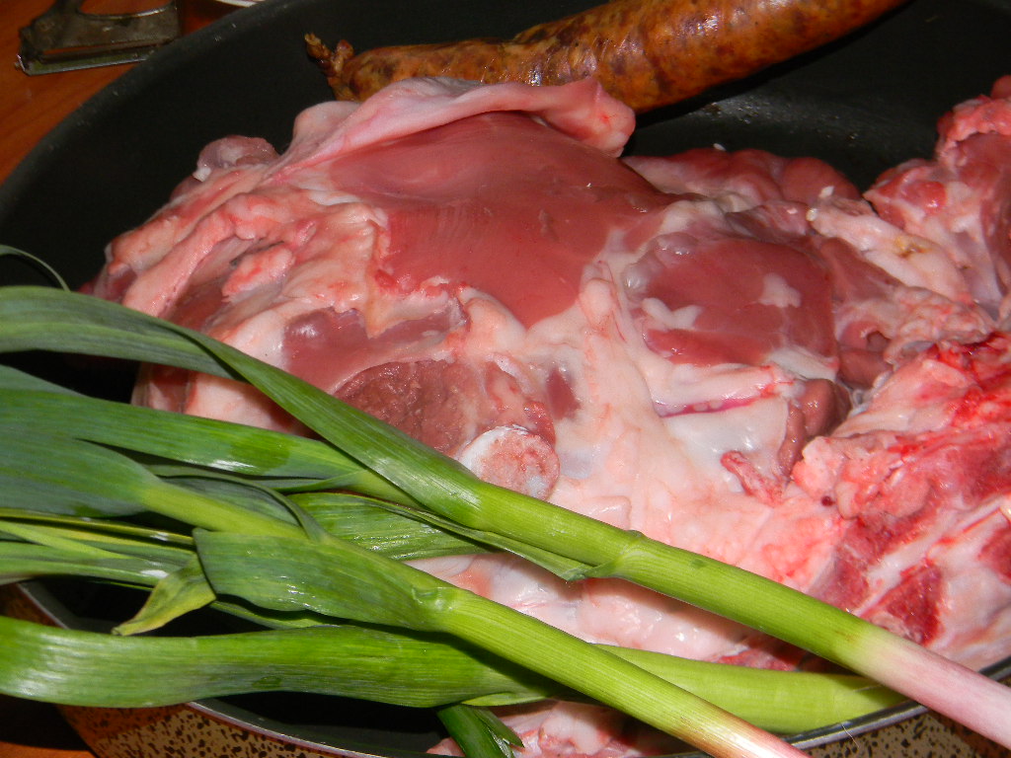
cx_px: 506
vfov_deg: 17.8
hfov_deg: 23.6
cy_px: 379
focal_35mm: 83
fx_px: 2424
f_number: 4.5
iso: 200
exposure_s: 1/30
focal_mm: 15.1
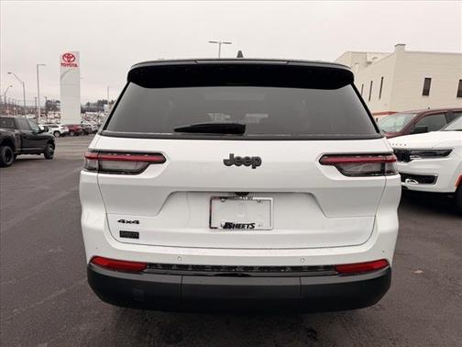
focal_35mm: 24
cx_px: 231
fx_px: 320
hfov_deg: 71.6
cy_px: 174
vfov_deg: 56.8
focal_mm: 6.76
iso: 80
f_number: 1.78
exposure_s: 1/920
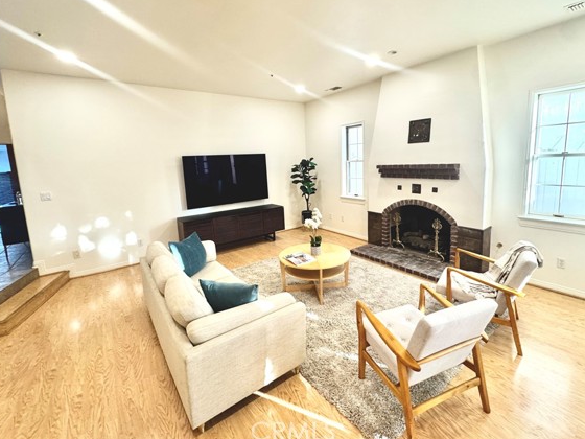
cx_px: 302
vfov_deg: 77.8
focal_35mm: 16
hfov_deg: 94.5
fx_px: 270
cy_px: 195
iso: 250
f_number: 2.2
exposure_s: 1/120
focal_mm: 2.22
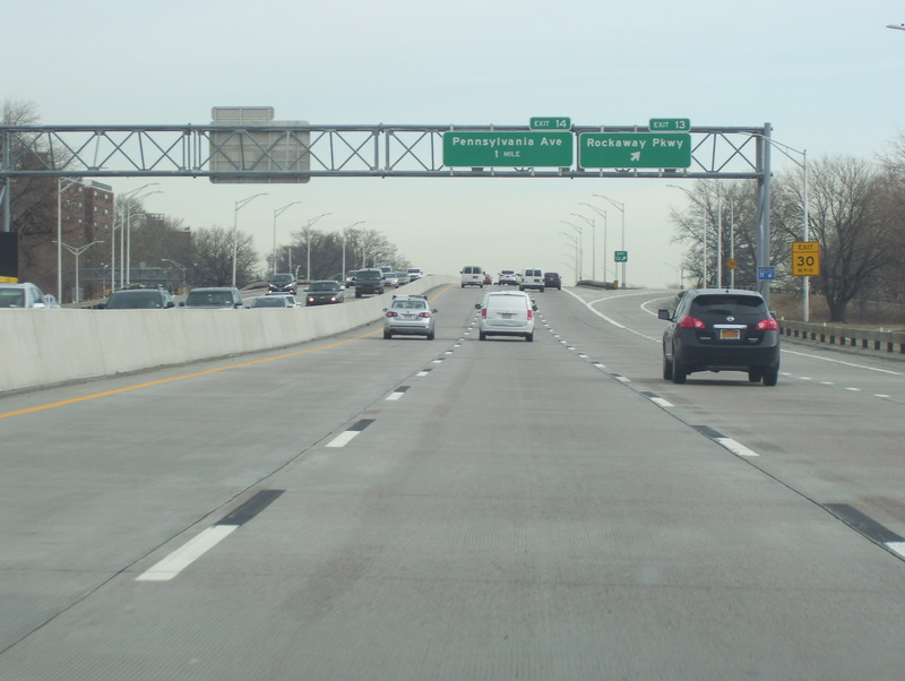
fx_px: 2827
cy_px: 340
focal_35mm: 108
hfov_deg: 18.2
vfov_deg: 13.7
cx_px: 452
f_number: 4.6
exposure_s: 1/400
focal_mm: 18
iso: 80
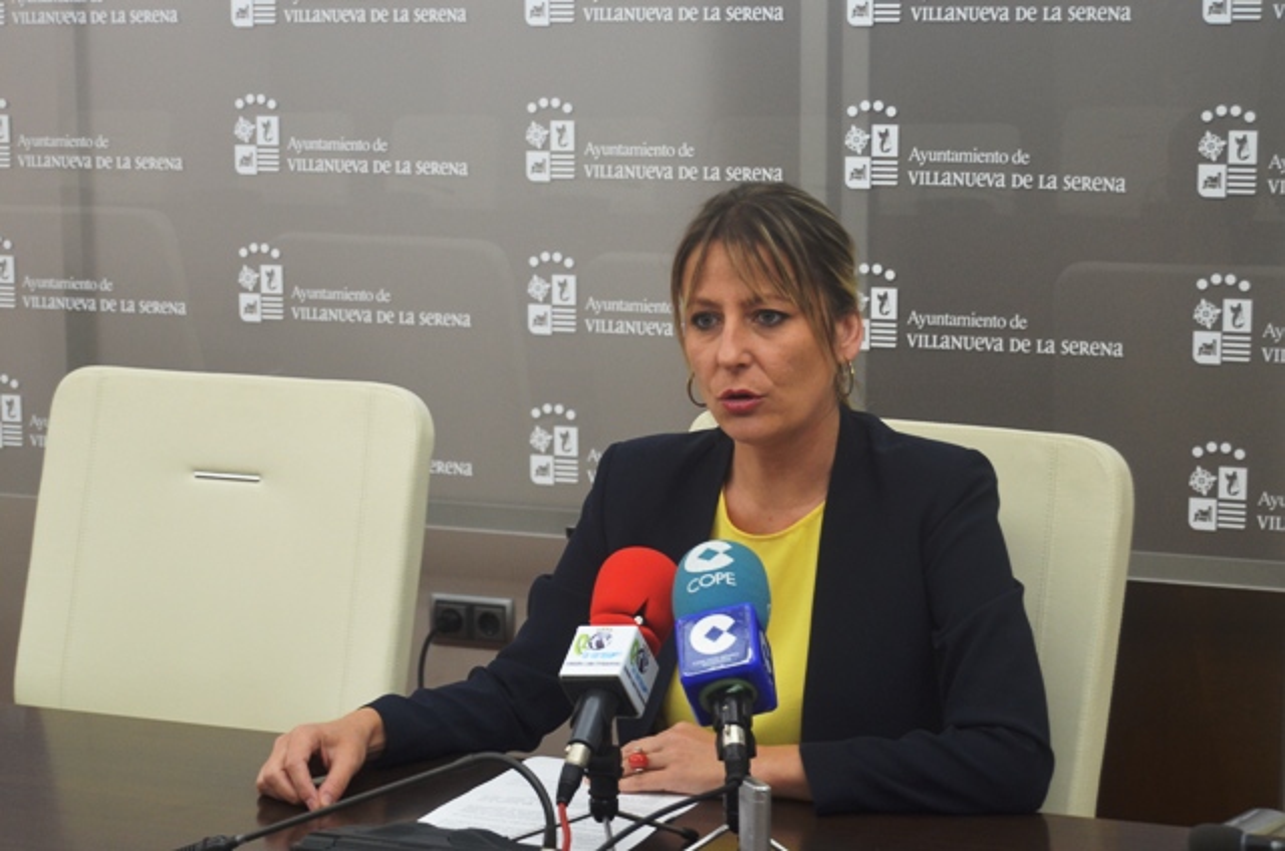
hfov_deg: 28.1
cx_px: 642
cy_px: 426
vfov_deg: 18.8
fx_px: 2565
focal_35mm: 72
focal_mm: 48
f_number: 5.3
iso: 800
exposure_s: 1/60
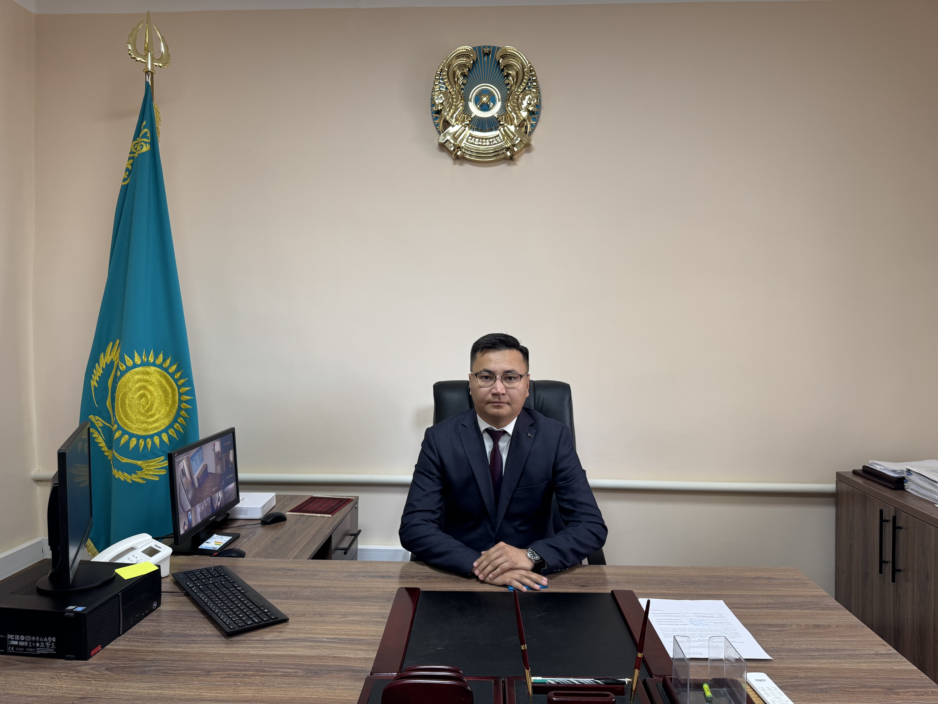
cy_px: 352
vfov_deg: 56.8
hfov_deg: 71.6
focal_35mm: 24
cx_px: 469
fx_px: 650
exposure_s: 1/50
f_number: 1.78
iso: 125
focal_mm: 6.76
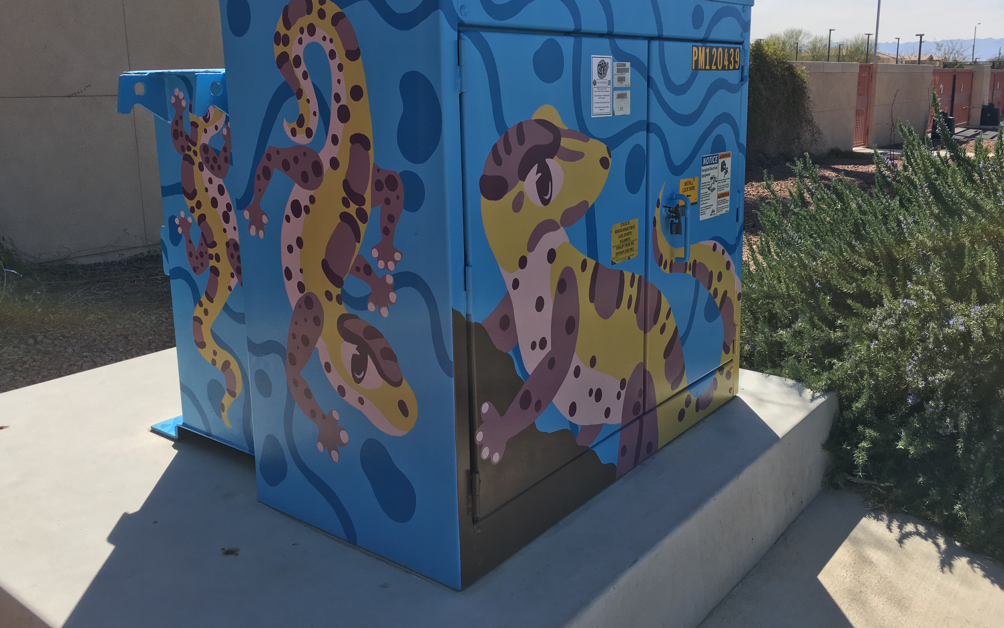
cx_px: 501
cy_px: 254
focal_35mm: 31
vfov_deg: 40.4
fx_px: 848
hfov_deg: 61.2
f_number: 2.2
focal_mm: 4.15
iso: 25
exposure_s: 1/1282
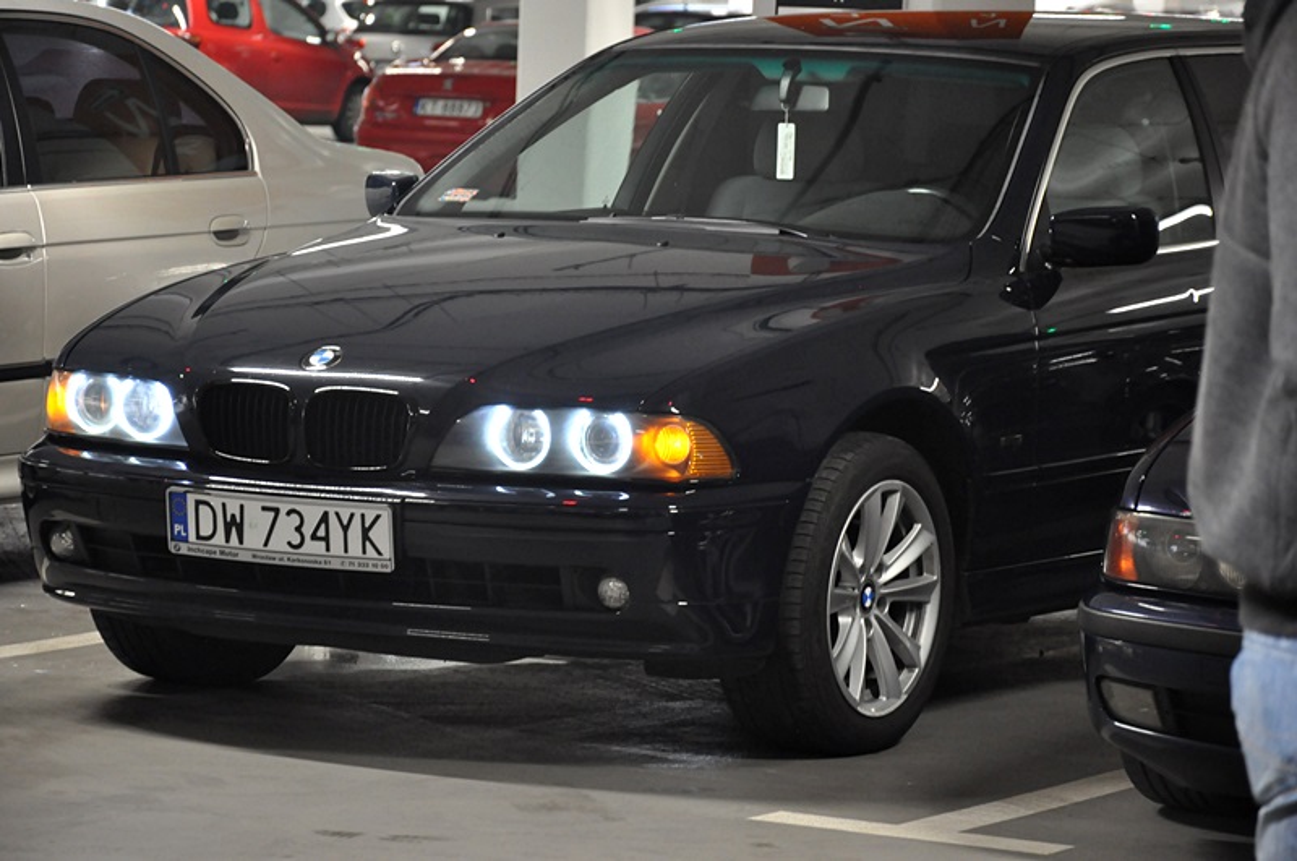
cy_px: 430
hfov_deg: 13.1
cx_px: 648
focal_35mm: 158
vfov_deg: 8.7
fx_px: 5666
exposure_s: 1/20
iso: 1600
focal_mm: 105
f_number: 5.6
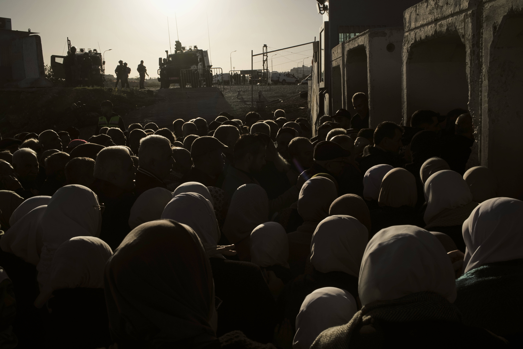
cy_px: 174
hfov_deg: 54.4
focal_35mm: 35
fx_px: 508
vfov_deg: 37.9
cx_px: 262
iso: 500
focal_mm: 35
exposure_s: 1/1600
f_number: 13
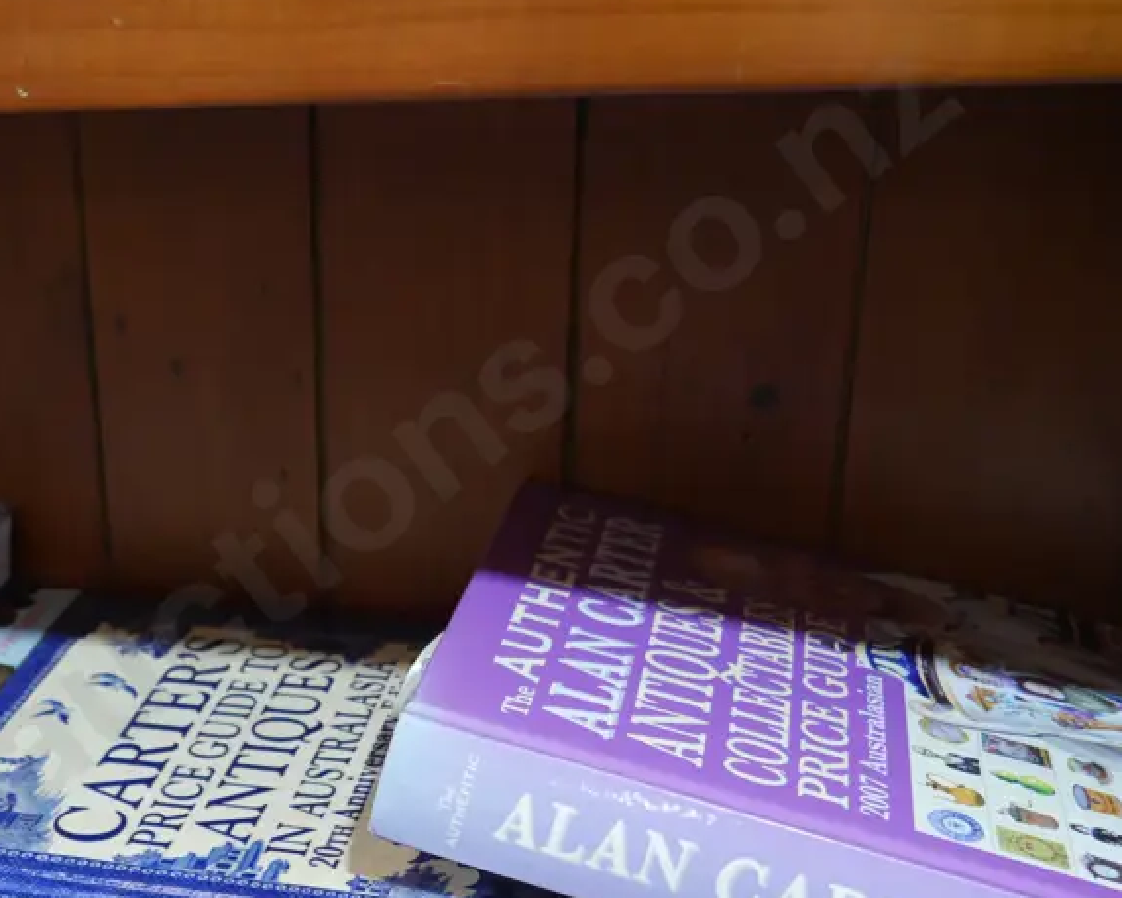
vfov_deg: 30.3
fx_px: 1627
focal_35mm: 49
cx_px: 132
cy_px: 679
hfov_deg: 35.9
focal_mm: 14
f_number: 4
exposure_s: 1/60
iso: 800
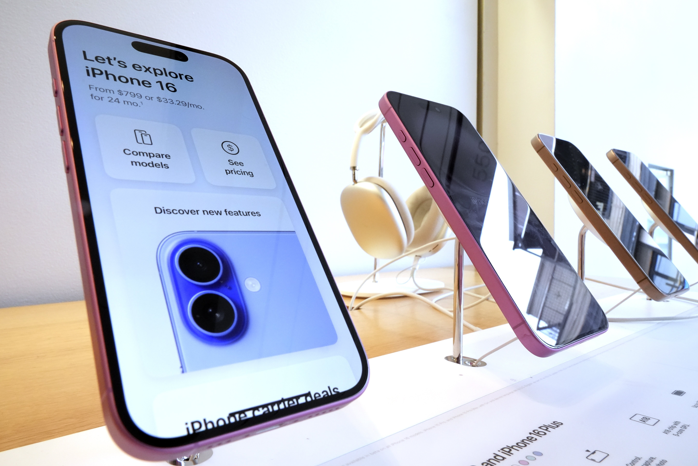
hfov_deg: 71.5
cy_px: 231
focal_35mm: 25
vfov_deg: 51.3
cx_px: 355
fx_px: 485
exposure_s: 1/40
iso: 4000
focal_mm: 24
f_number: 22
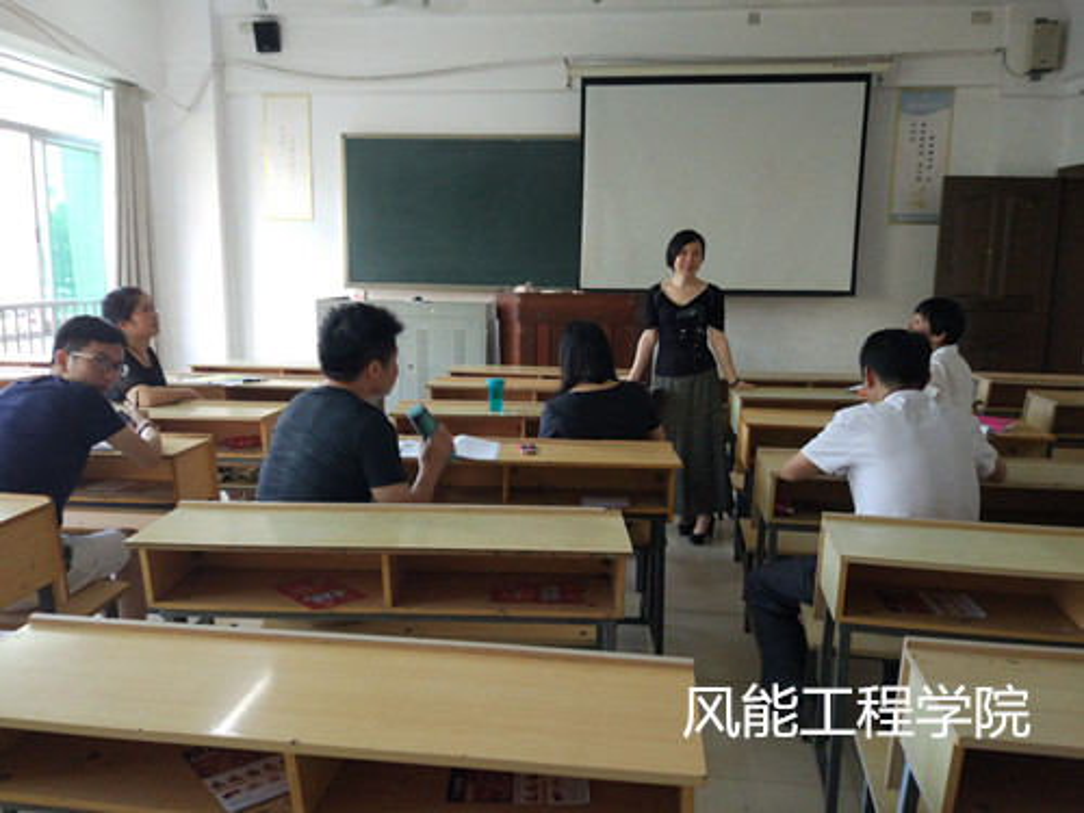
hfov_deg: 63.4
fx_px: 877
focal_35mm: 28
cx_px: 542
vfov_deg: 49.7
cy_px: 406
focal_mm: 4.26
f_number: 2
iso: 293
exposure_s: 1/25
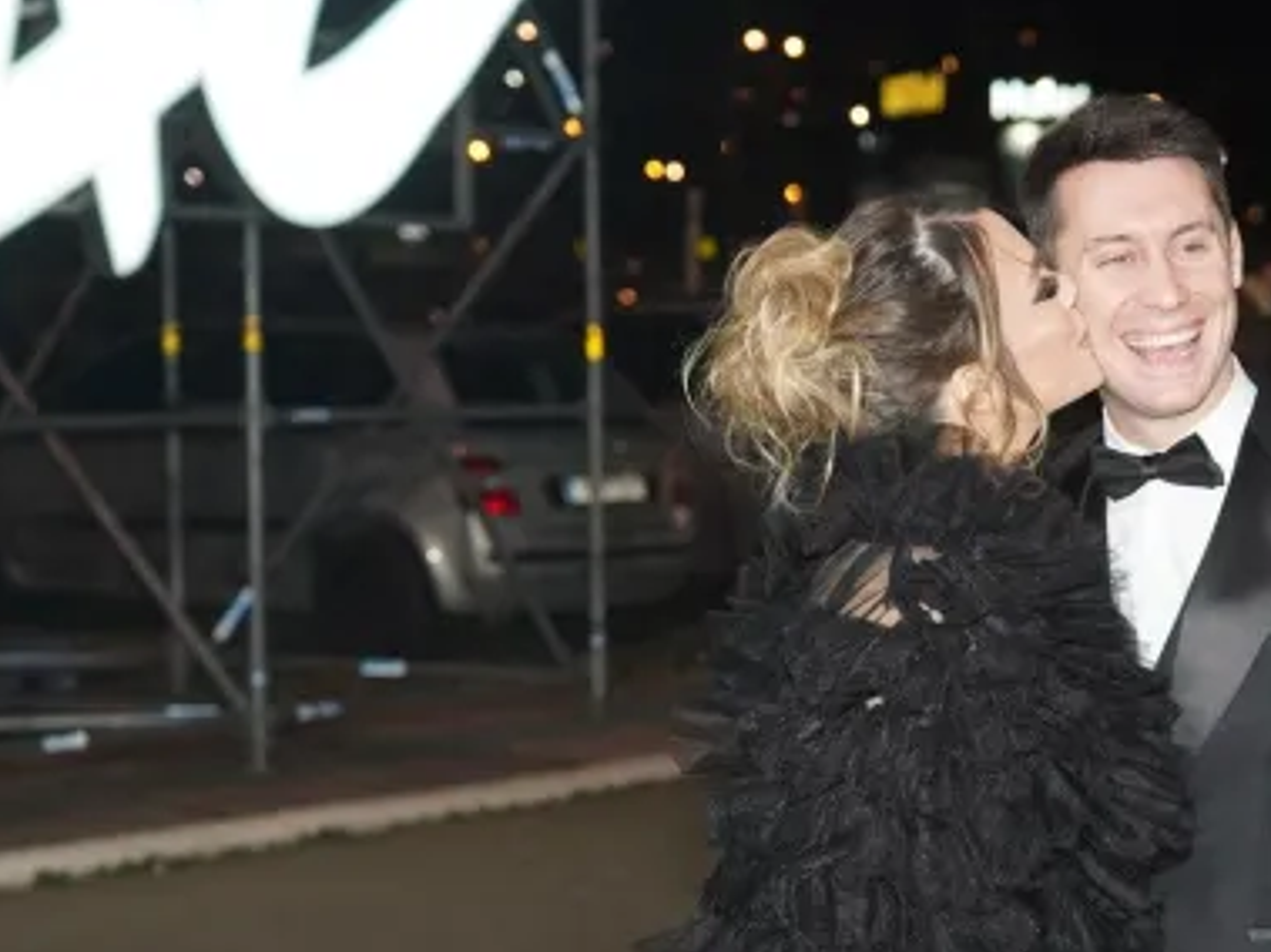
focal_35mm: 110
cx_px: 1003
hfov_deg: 17.7
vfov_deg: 13.4
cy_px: 789
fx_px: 4038
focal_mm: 57
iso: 1250
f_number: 4
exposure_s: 1/200
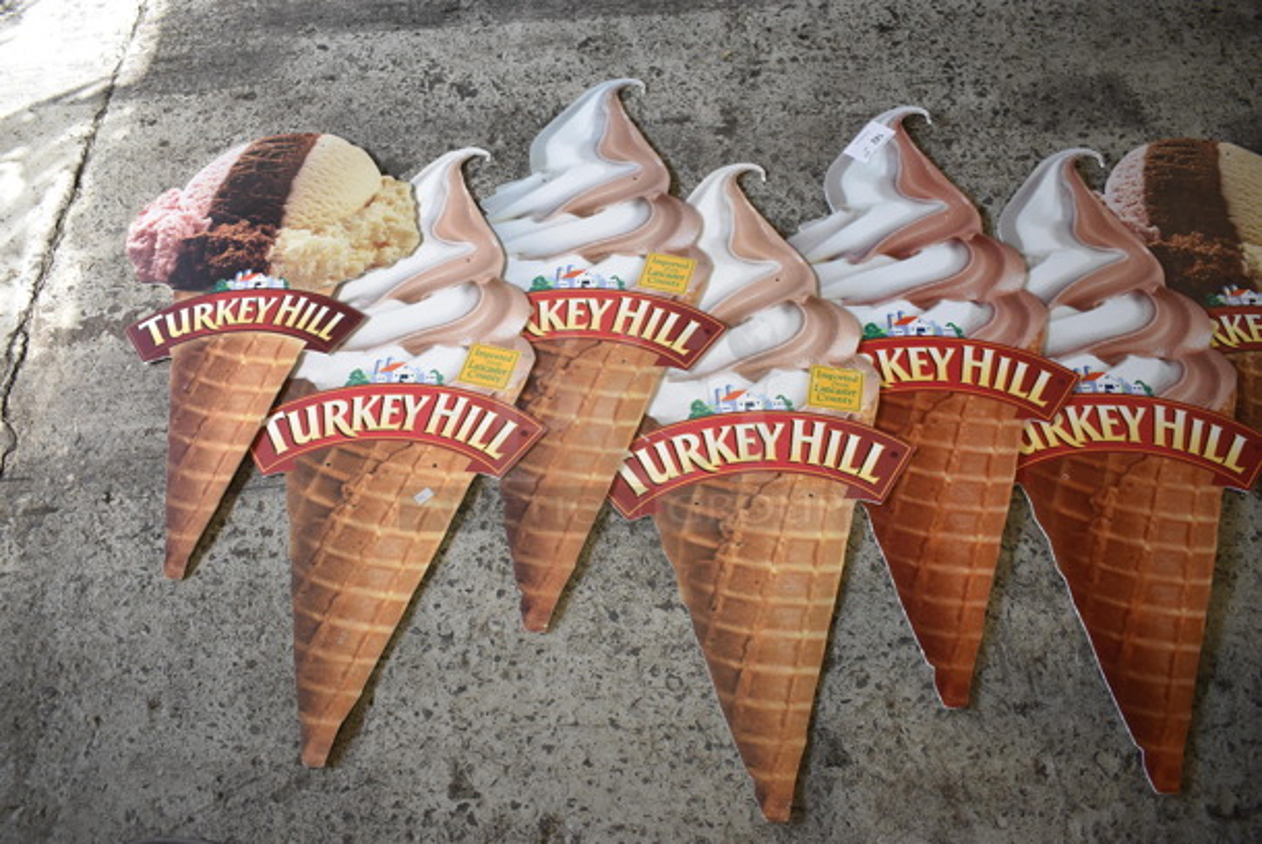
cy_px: 422
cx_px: 631
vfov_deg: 43.7
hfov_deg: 61.9
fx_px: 1053
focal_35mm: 30
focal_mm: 20
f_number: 3.5
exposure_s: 1/250
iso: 640
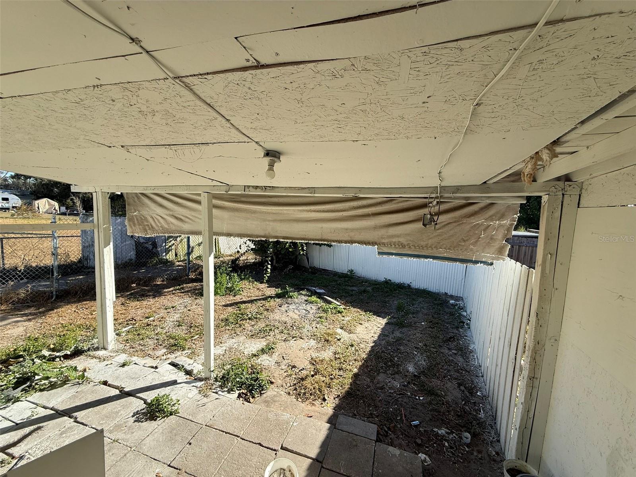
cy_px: 238
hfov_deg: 102.1
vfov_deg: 85.7
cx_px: 318
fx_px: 257
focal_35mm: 14
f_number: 2.2
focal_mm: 2.22
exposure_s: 1/751
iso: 50
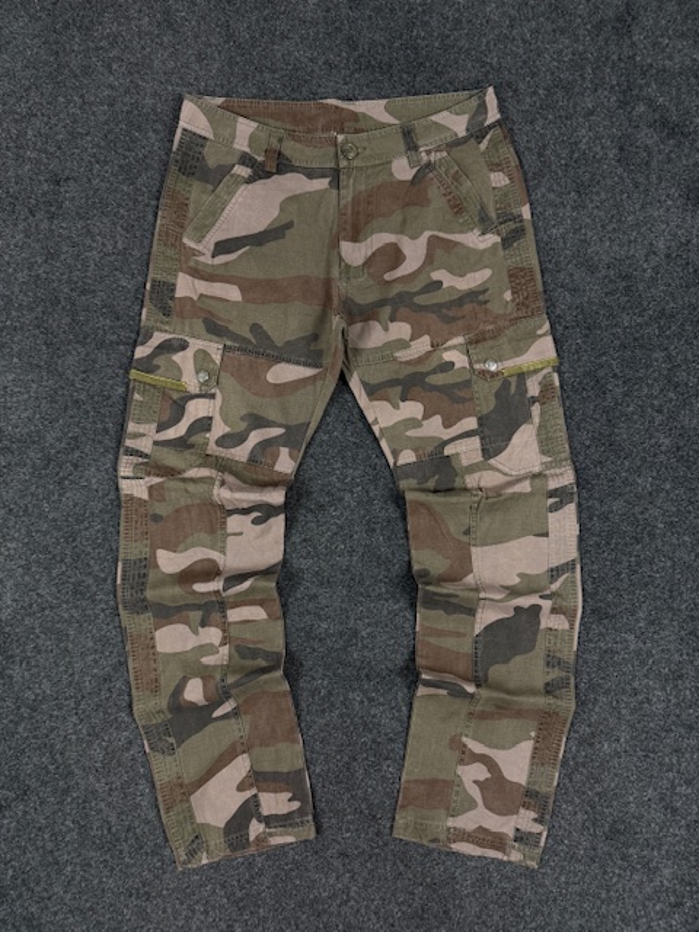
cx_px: 350
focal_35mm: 24
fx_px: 646
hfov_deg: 56.8
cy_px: 466
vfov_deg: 71.6
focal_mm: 6.76
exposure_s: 1/100
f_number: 1.78
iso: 200
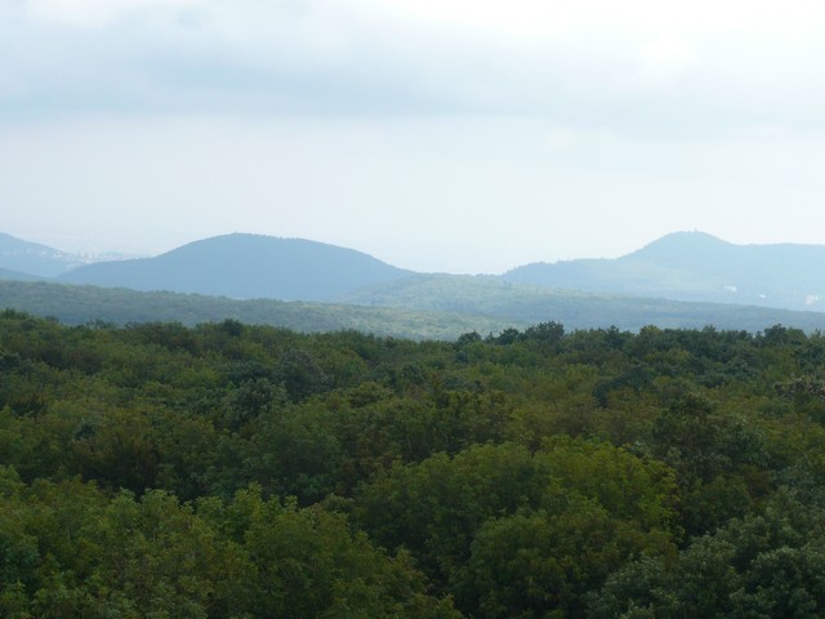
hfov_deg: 19.3
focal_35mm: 102
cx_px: 412
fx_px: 2431
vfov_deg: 14.5
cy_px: 310
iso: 100
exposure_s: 1/250
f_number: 5
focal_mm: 13
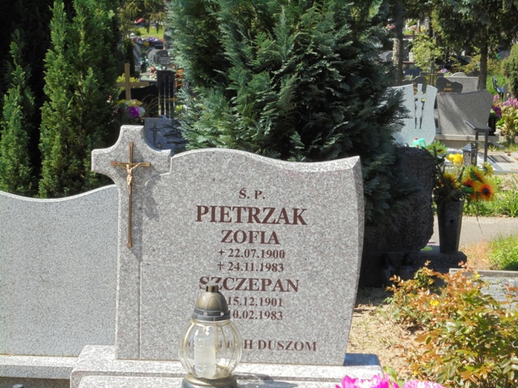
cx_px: 259
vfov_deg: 17.8
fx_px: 1242
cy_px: 194
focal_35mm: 83
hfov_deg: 23.6
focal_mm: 14.9
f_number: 6.7
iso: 100
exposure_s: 1/200
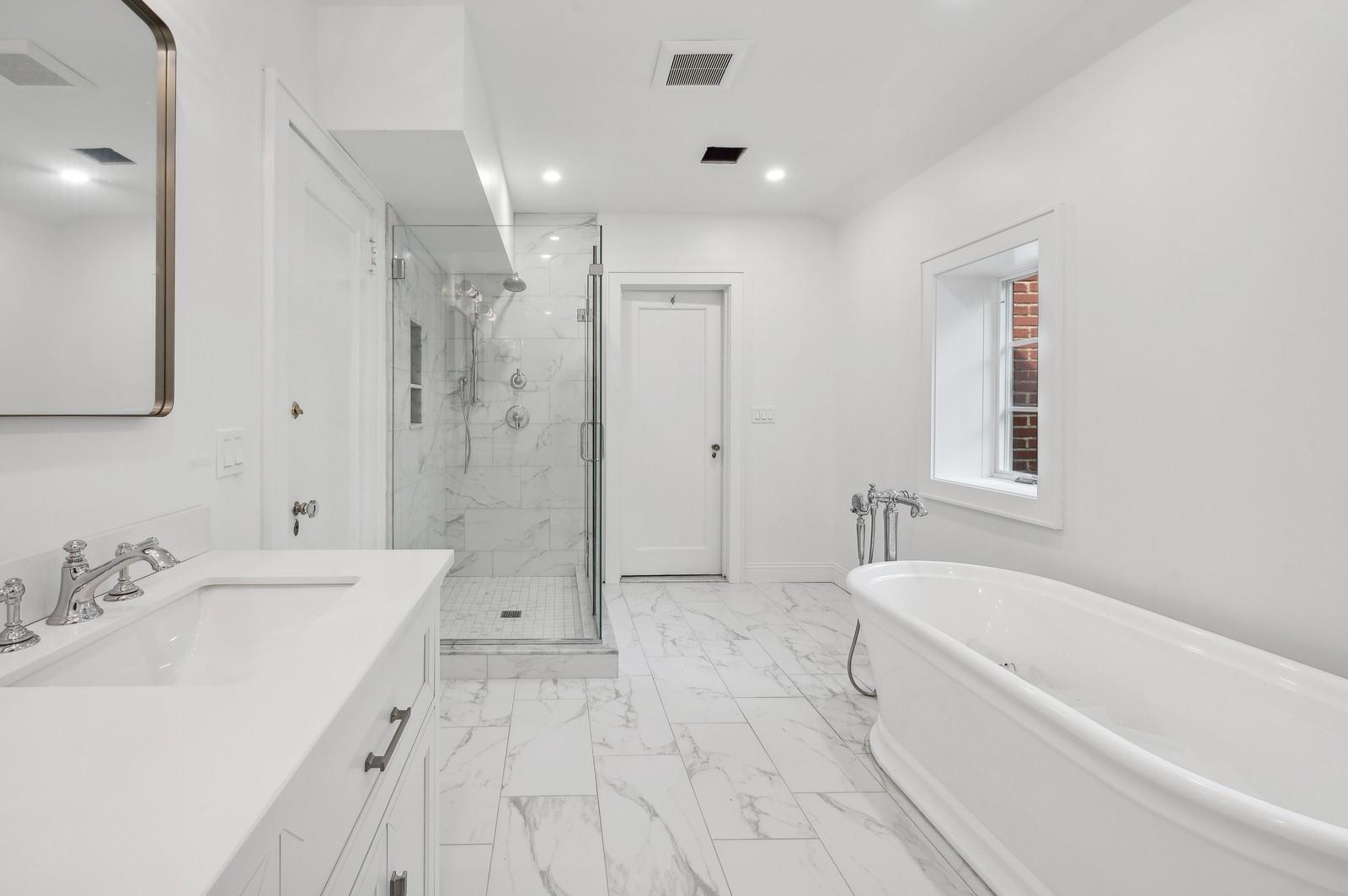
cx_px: 674
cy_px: 448
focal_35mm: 14
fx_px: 524
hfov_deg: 104.3
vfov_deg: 81.1
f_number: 11
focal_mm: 14
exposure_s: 1/6
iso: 200
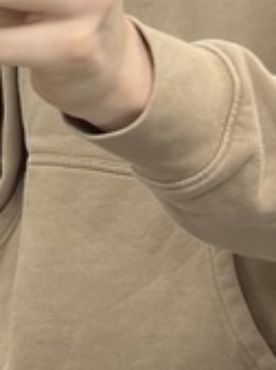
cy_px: 28
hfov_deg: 8.9
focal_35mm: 158
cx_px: -234
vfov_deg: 12.4
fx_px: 1686
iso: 64
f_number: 1.5
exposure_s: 1/120
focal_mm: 5.7
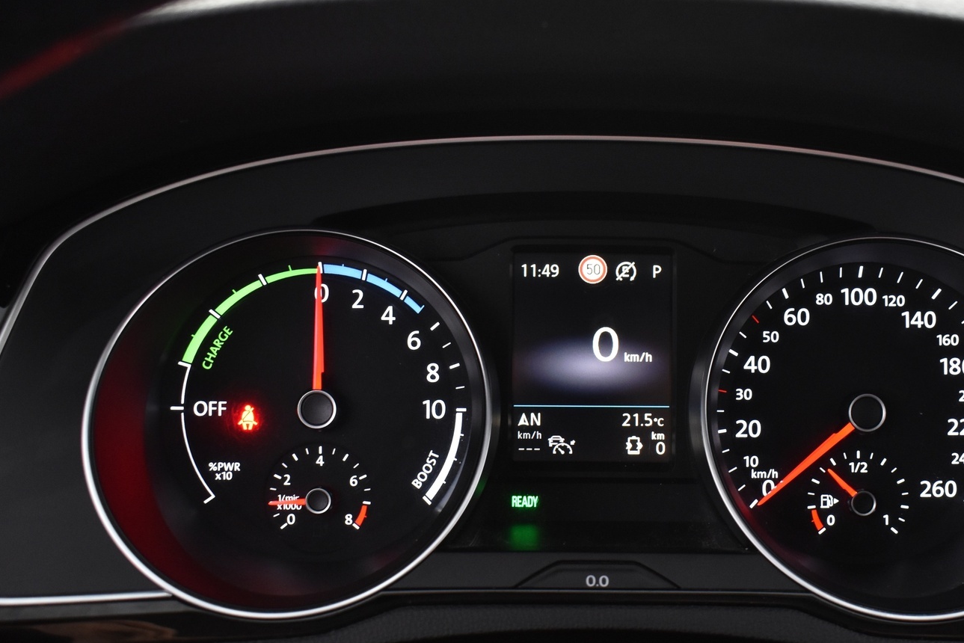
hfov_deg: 40.1
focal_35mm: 49
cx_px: 600
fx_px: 1312
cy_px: 402
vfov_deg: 27.4
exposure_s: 1/10
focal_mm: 26
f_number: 5.6
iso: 1250
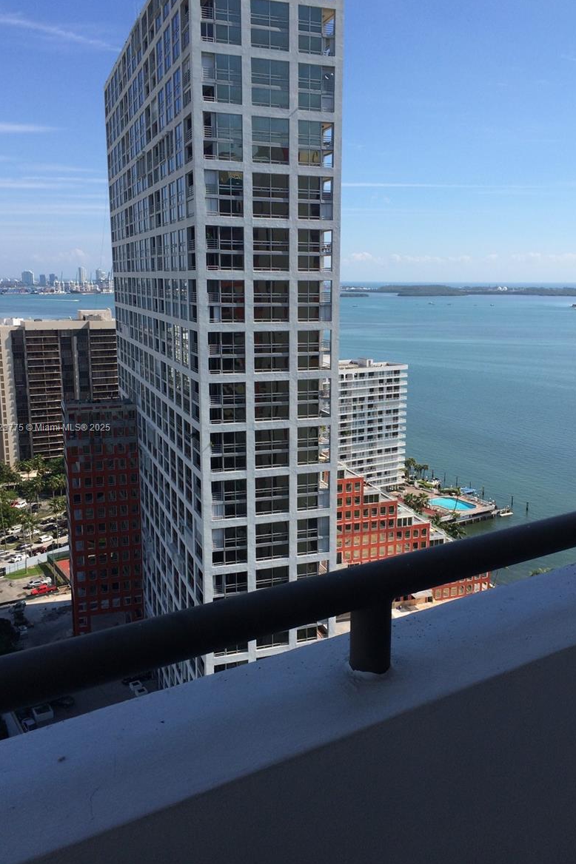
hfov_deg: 42.3
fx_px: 744
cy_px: 428
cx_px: 308
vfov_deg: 60.3
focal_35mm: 31
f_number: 2.2
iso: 32
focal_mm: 4.15
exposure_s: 1/2160
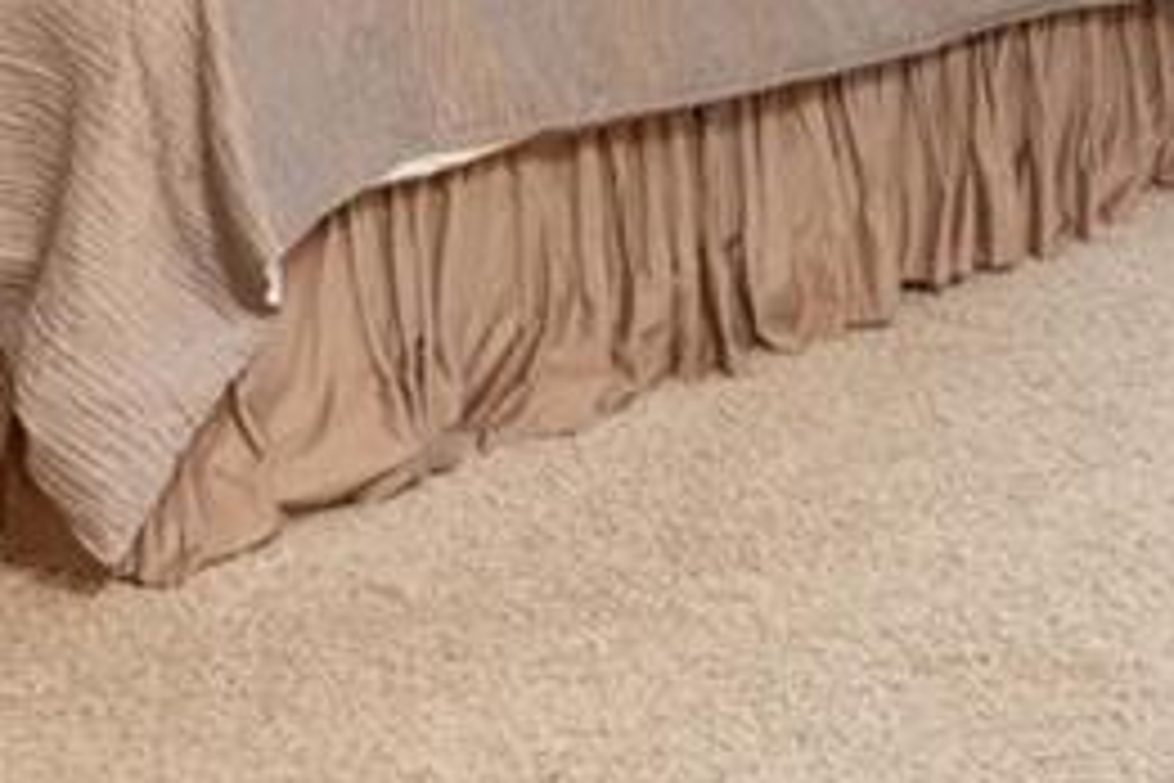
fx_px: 3196
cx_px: 1223
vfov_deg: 12.7
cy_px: -630
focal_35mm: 98
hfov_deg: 20.1
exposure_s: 1/8
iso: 400
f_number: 8
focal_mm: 8
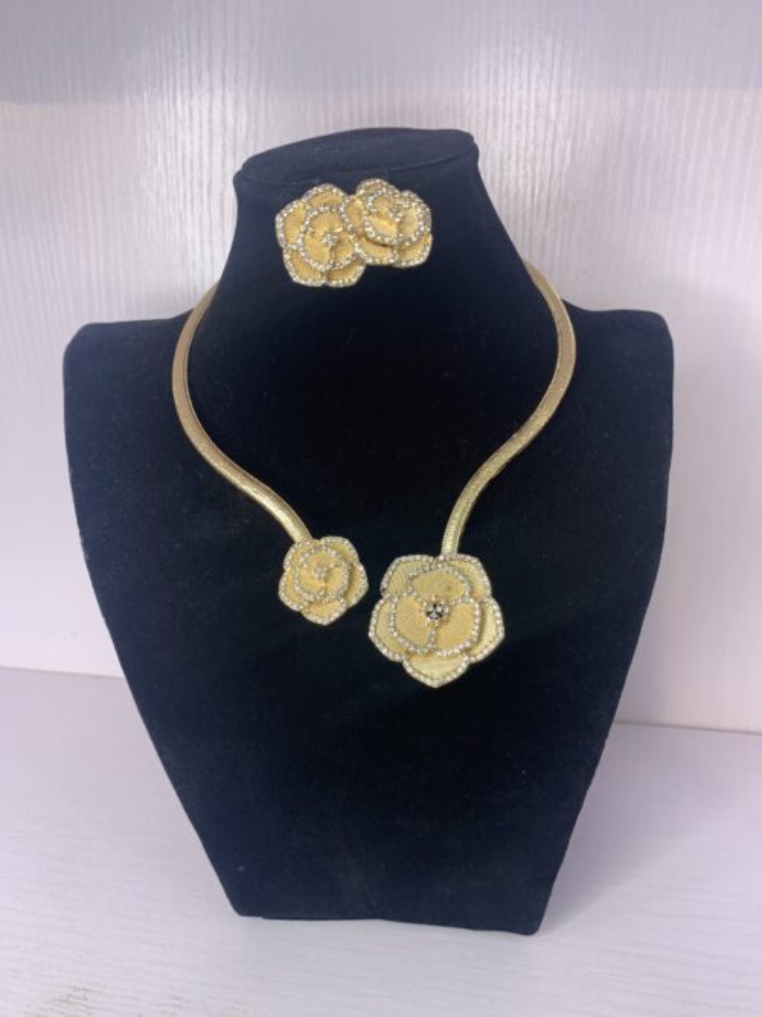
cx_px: 381
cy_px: 508
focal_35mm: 26
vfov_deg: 67.3
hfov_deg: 53.0
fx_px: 763
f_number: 1.8
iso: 50
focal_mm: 4.25
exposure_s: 1/100
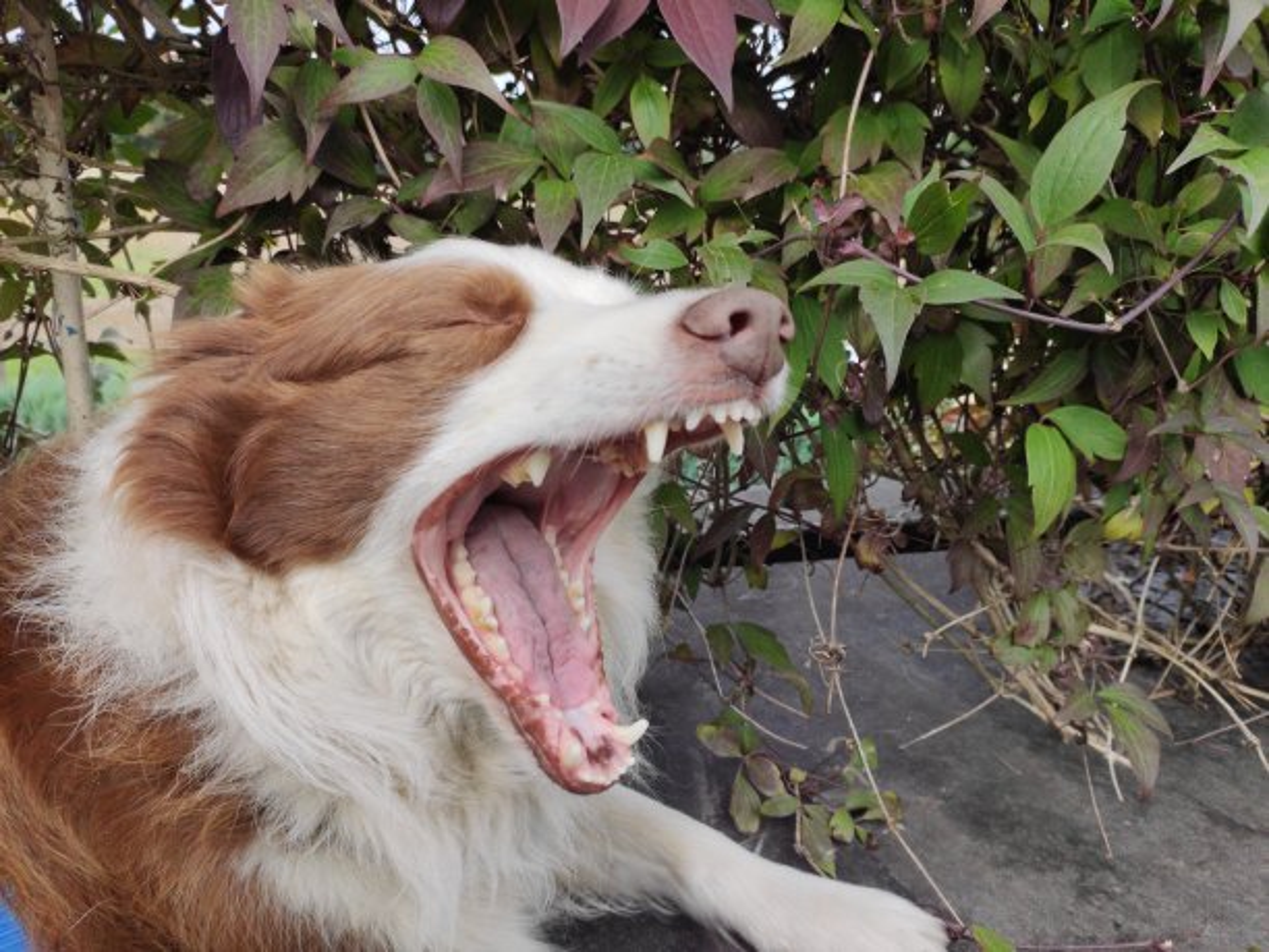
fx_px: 916
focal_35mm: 25
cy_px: 476
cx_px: 634
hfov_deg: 69.4
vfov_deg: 54.9
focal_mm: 4.74
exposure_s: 1/487
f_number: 1.79
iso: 112
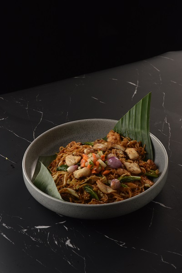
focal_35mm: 100
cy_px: 136
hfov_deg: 13.7
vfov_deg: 20.4
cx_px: 91
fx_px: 758
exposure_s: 1/100
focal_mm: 100
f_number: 13
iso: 400
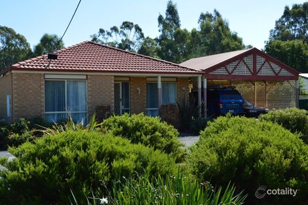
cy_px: 102
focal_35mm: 45
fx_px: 385
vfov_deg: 29.8
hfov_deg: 43.6
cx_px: 154
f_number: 11
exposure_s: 1/400
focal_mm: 30
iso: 400
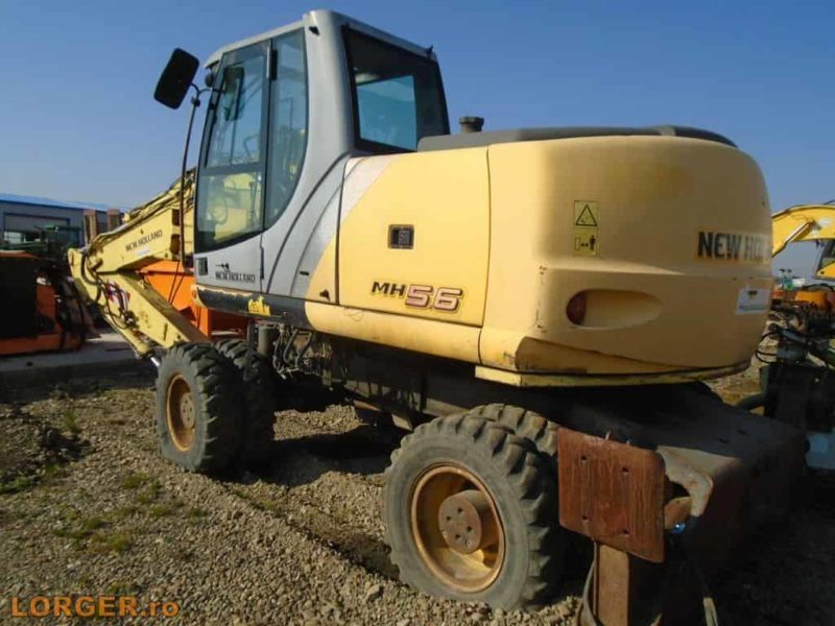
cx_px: 418
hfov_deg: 67.3
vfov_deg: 53.1
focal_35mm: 26
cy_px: 313
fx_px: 627
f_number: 8
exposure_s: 1/250
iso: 100
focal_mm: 4.6
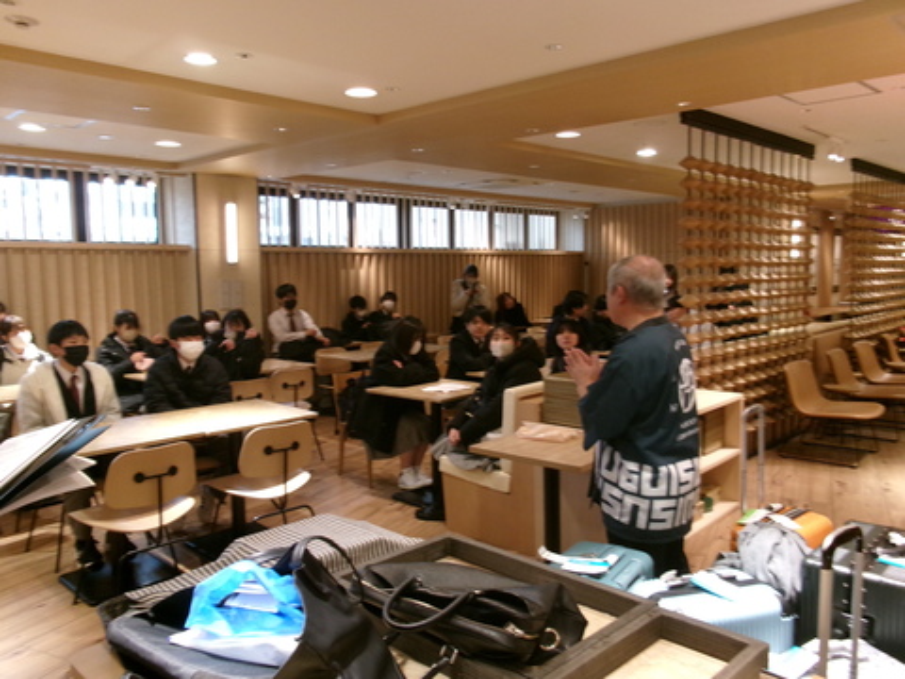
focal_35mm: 28
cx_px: 452
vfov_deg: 49.7
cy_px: 340
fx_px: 732
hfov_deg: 63.4
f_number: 3.9
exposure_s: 1/34
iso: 281
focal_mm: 5.1
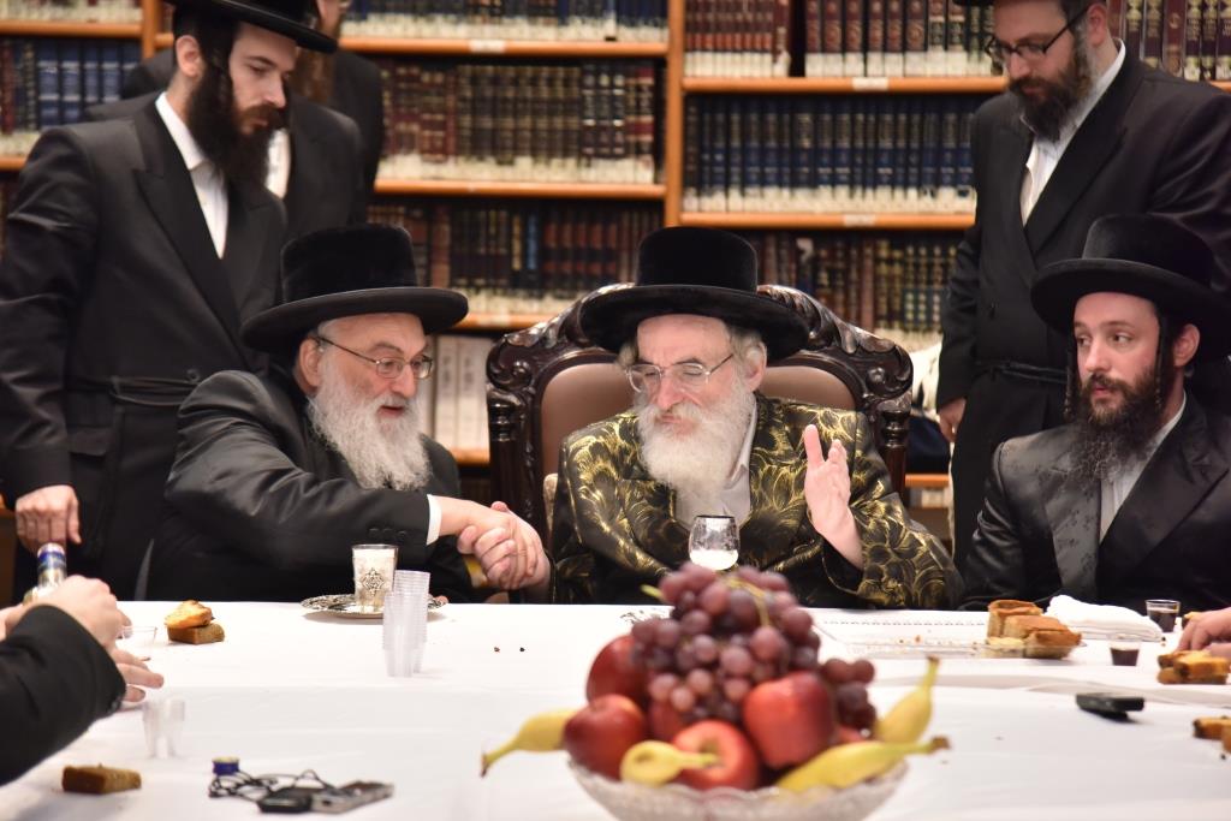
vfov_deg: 11.4
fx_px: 4104
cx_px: 616
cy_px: 410
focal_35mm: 120
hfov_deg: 17.1
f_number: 4
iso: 2000
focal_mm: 120
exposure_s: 1/250
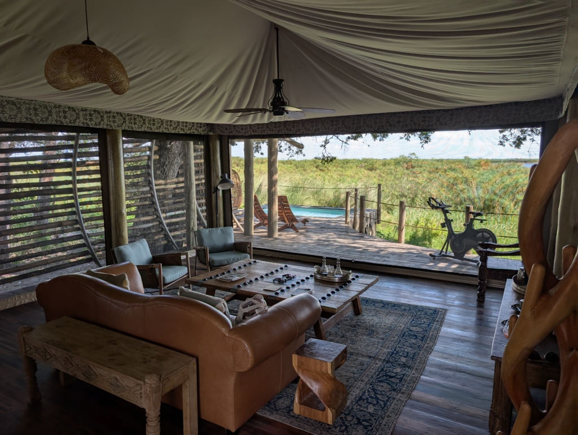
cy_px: 218
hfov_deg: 71.5
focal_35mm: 24
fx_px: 401
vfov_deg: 56.9
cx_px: 289
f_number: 1.68
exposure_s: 1/199
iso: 18
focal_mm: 6.9
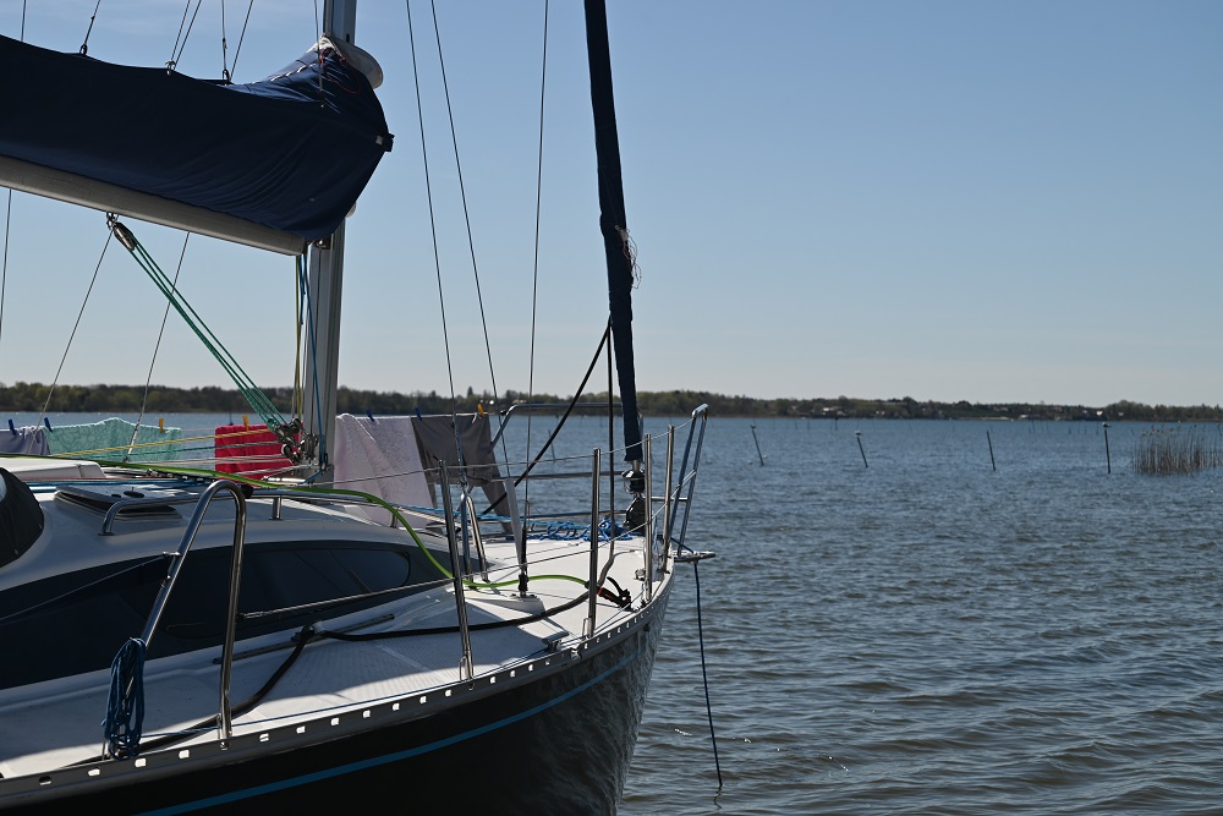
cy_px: 408
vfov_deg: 19.5
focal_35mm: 70
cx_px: 612
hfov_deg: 28.8
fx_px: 2378
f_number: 7.1
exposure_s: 1/800
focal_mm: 70
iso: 100
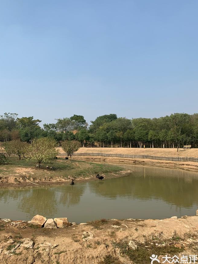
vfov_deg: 59.9
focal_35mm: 30
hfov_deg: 46.7
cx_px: 89
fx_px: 229
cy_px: 126
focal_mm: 4.25
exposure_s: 1/2481
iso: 25
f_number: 1.8
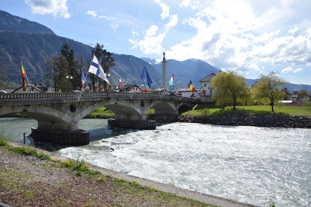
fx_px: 233
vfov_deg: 47.9
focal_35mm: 27
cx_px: 156
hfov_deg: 67.4
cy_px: 104
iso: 400
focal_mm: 18
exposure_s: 1/4000
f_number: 4
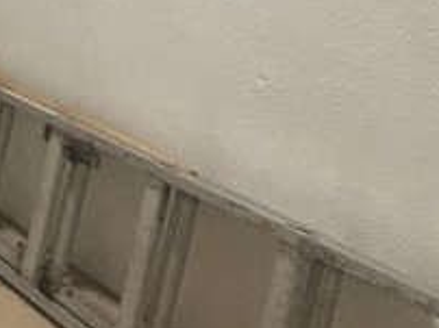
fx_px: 899
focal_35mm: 71
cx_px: -511
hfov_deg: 17.0
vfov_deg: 18.1
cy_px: -182
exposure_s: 1/60
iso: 320
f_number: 2.2
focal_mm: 2.22
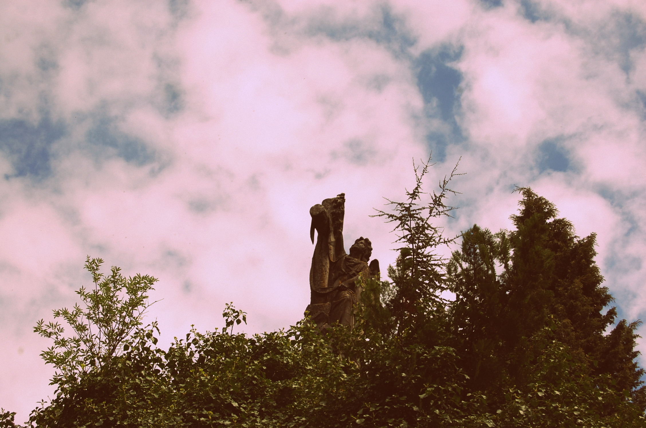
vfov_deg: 16.5
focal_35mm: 82
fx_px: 1478
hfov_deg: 24.7
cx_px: 323
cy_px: 214
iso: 200
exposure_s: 1/400
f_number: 10
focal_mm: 55
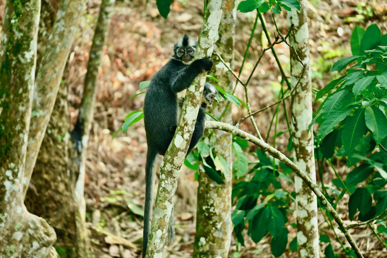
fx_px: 4032
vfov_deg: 3.7
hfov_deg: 5.5
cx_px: 194
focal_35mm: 375
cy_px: 129
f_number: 6.3
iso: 400
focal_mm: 250
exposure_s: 1/15
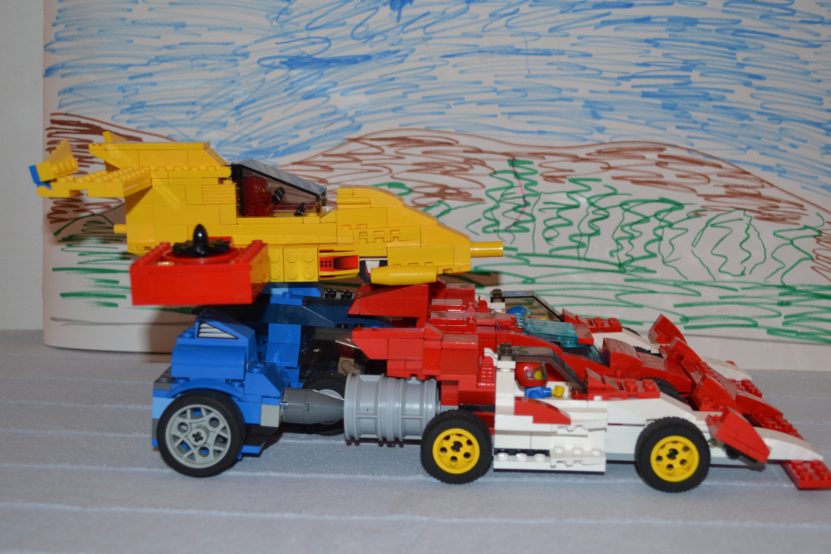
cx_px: 428
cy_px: 287
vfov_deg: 27.0
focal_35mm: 50
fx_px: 1154
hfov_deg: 39.6
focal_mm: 32
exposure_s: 1/60
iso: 640
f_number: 4.8
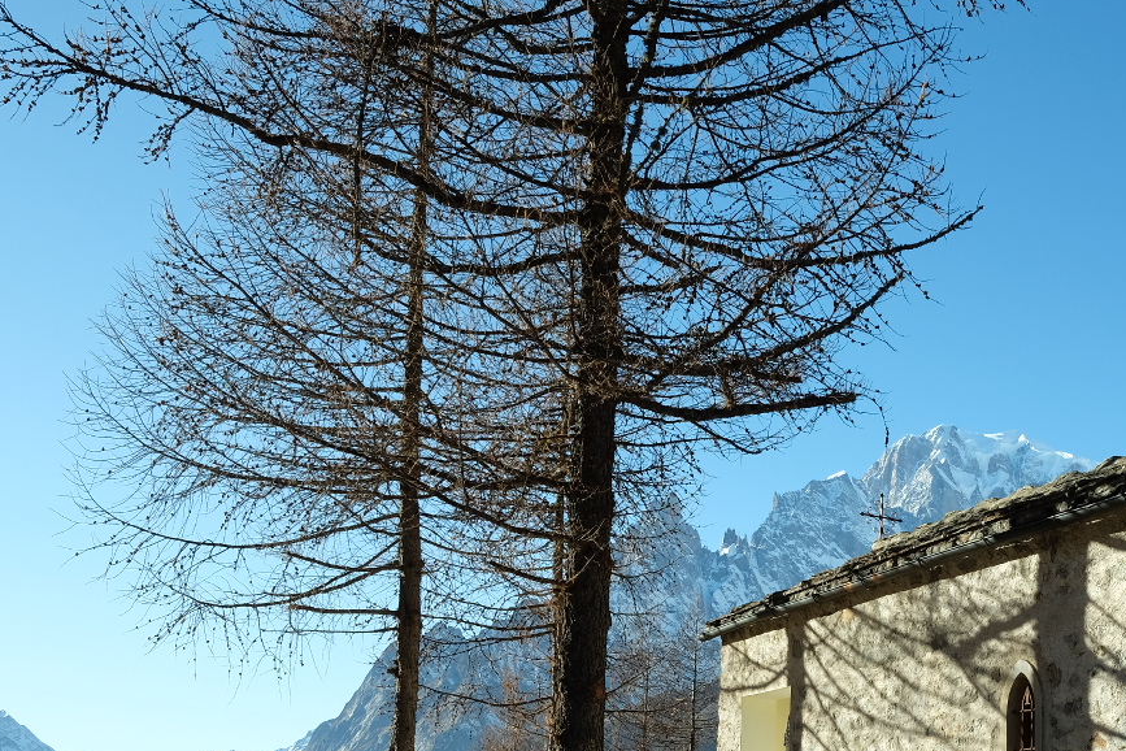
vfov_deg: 30.0
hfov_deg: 42.5
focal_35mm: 43
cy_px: 656
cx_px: 966
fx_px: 1345
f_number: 9
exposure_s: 1/200
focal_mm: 14
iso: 200
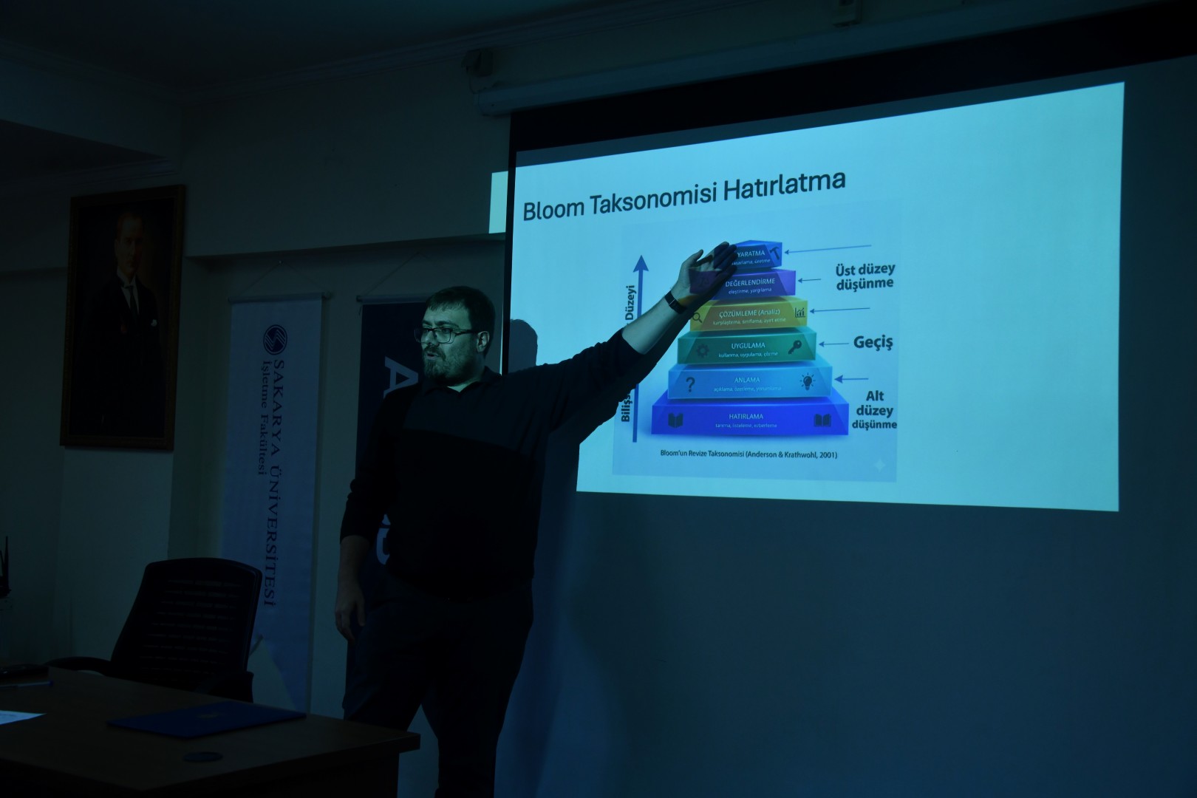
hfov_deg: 44.5
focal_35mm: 44
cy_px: 399
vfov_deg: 30.5
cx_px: 598
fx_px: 1463
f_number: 5.6
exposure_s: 1/200
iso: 1000
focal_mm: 44
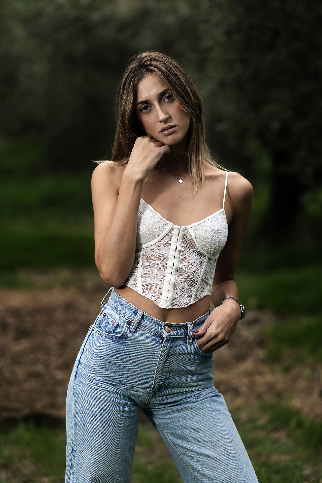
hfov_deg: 16.1
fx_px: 1140
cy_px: 242
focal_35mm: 85
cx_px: 161
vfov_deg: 23.9
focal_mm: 85
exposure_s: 1/125
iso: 64
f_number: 2.5
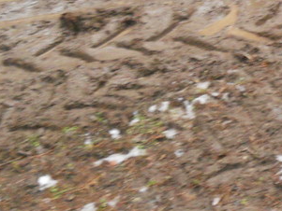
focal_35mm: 101
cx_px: 324
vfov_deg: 14.4
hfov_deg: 18.6
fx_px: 823
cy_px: 4
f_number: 3.9
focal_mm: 6.9
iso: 500
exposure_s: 1/30
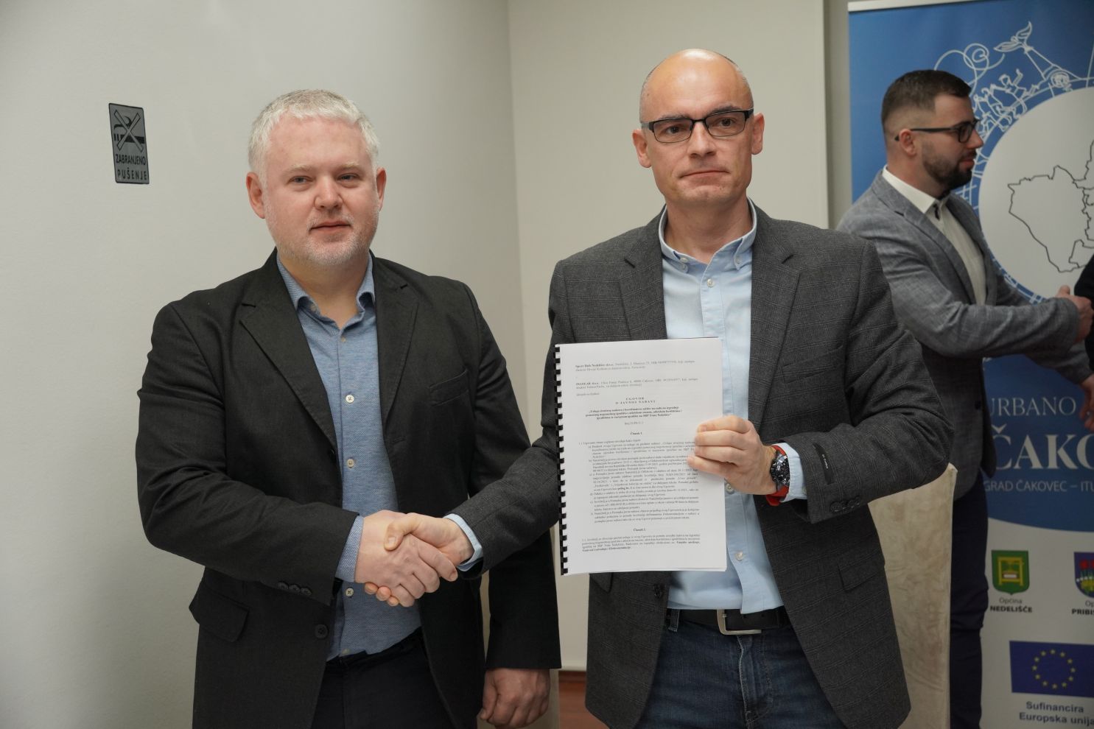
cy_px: 364
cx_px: 547
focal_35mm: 46
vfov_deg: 29.3
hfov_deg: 42.8
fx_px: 1395
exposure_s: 1/160
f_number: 4
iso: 1000
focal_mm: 30.6
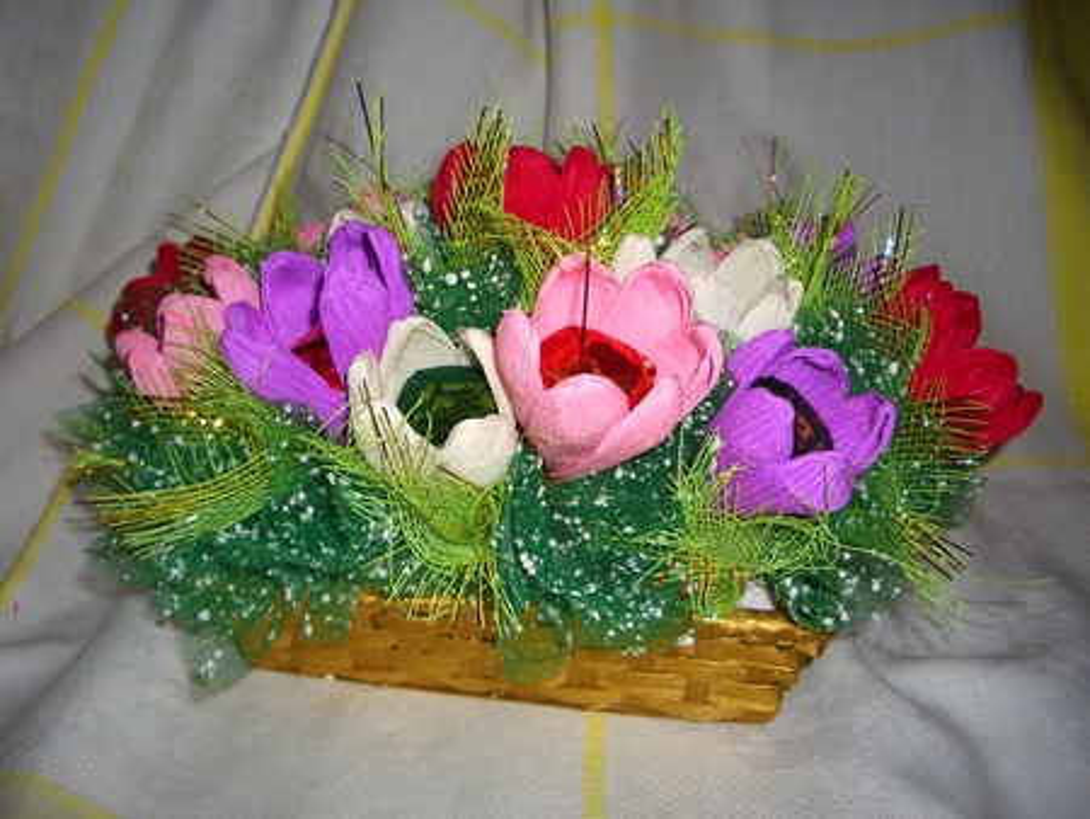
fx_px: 1103
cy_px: 410
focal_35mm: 35
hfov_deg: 52.6
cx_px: 545
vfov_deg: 40.7
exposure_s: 1/60
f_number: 2.6
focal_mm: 5.8
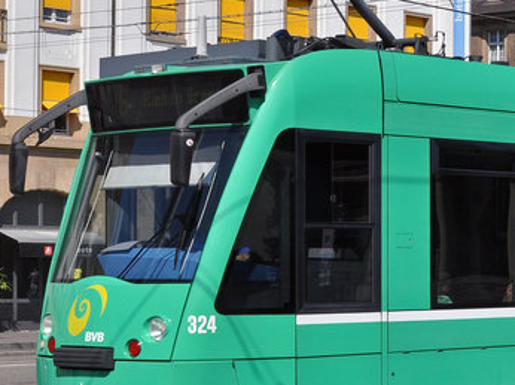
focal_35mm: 120
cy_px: 60
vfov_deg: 12.3
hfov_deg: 15.4
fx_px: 1784
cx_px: 729
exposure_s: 1/400
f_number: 13
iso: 250
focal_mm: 24
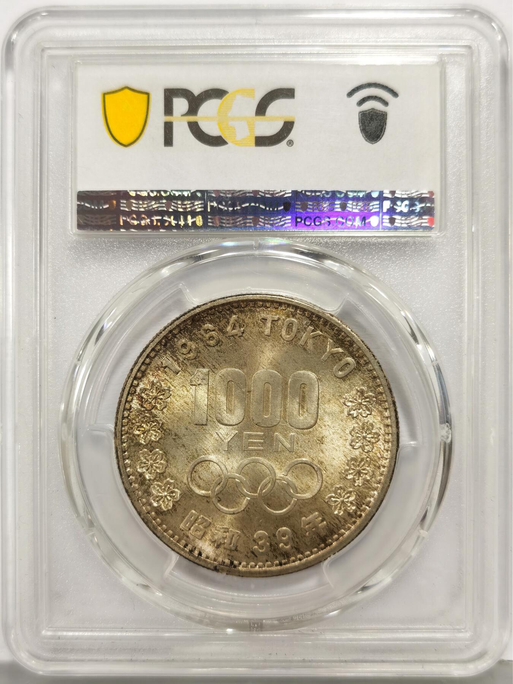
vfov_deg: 35.5
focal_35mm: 54
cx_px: 256
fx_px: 1067
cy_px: 342
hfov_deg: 27.0
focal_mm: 5.56
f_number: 16
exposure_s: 1/100
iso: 125
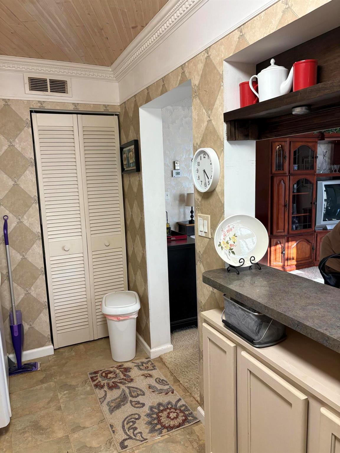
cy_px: 226
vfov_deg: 67.3
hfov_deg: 53.1
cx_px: 170
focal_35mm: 26
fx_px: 340
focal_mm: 5.96
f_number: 1.6
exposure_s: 1/60
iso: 160
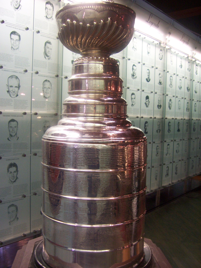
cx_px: 100
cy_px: 134
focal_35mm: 36
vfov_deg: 51.4
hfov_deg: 39.7
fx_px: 279
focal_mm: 6
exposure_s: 1/15
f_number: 3
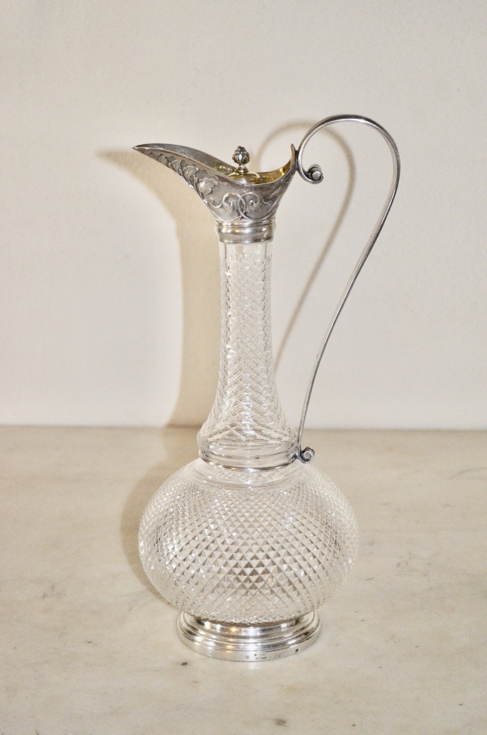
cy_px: 368
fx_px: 1681
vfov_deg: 24.7
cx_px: 244
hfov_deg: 16.5
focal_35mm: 82
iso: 3200
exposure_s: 1/60
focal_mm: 55
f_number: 5.6
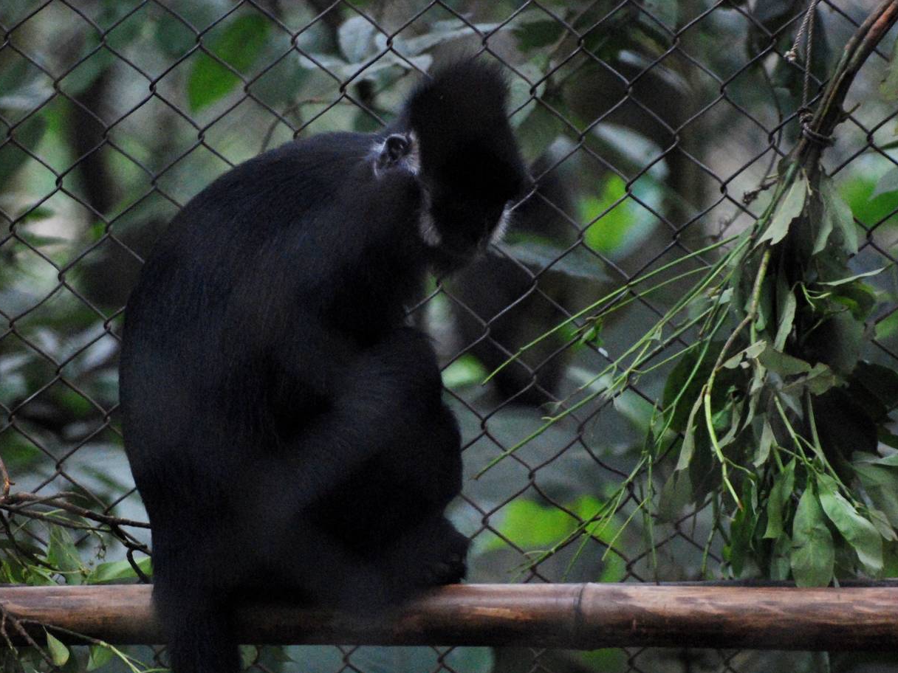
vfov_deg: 3.3
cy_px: 323
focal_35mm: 456
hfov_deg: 4.3
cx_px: 417
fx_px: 11829
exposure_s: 1/160
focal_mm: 240
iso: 1600
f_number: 5.3
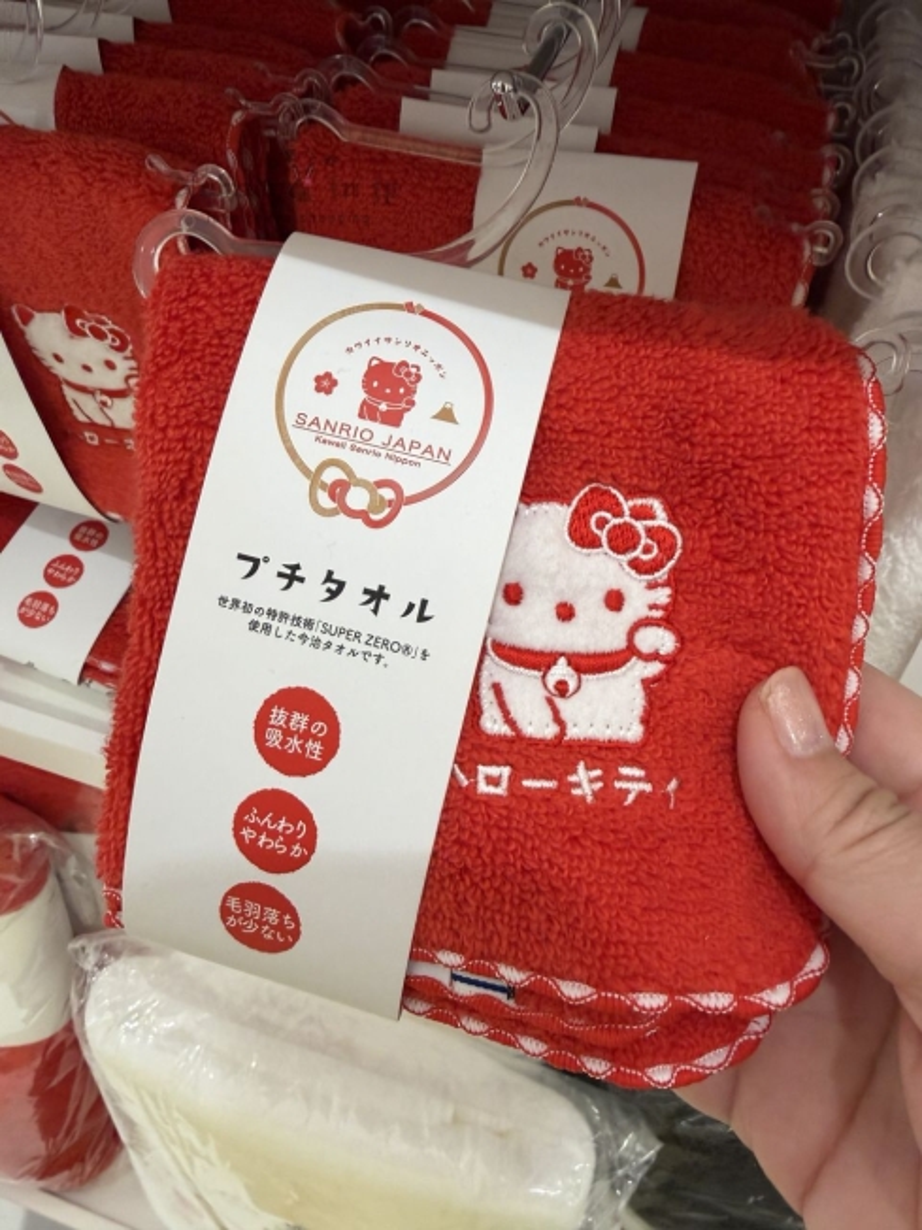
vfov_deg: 69.4
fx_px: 888
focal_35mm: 25
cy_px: 615
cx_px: 461
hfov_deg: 54.9
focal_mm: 2.22
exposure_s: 1/100
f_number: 2.2
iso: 160
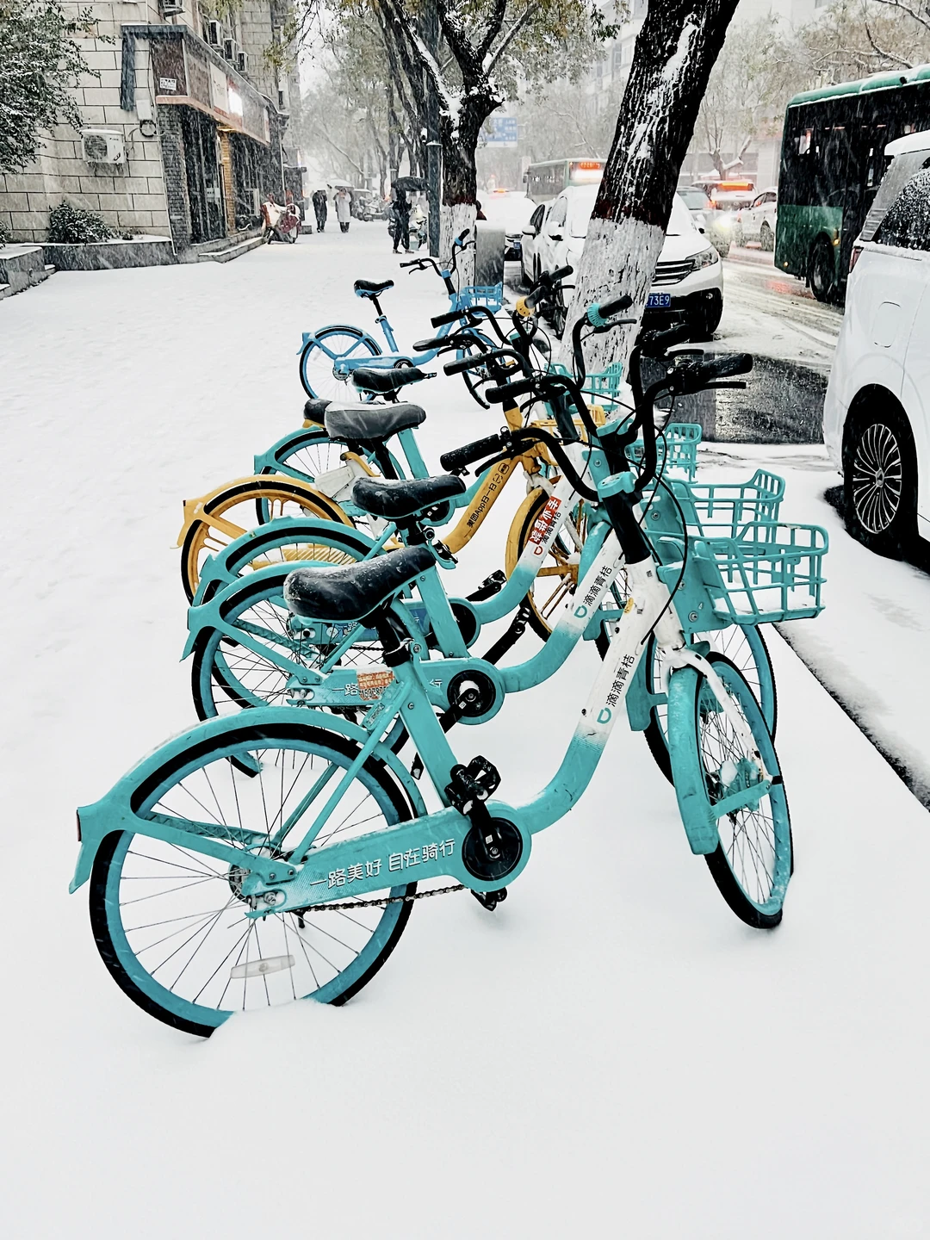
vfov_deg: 60.0
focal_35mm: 30
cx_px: 465
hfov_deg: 46.8
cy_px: 620
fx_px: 1075
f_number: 1.5
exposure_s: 1/50
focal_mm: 5.7
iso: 64
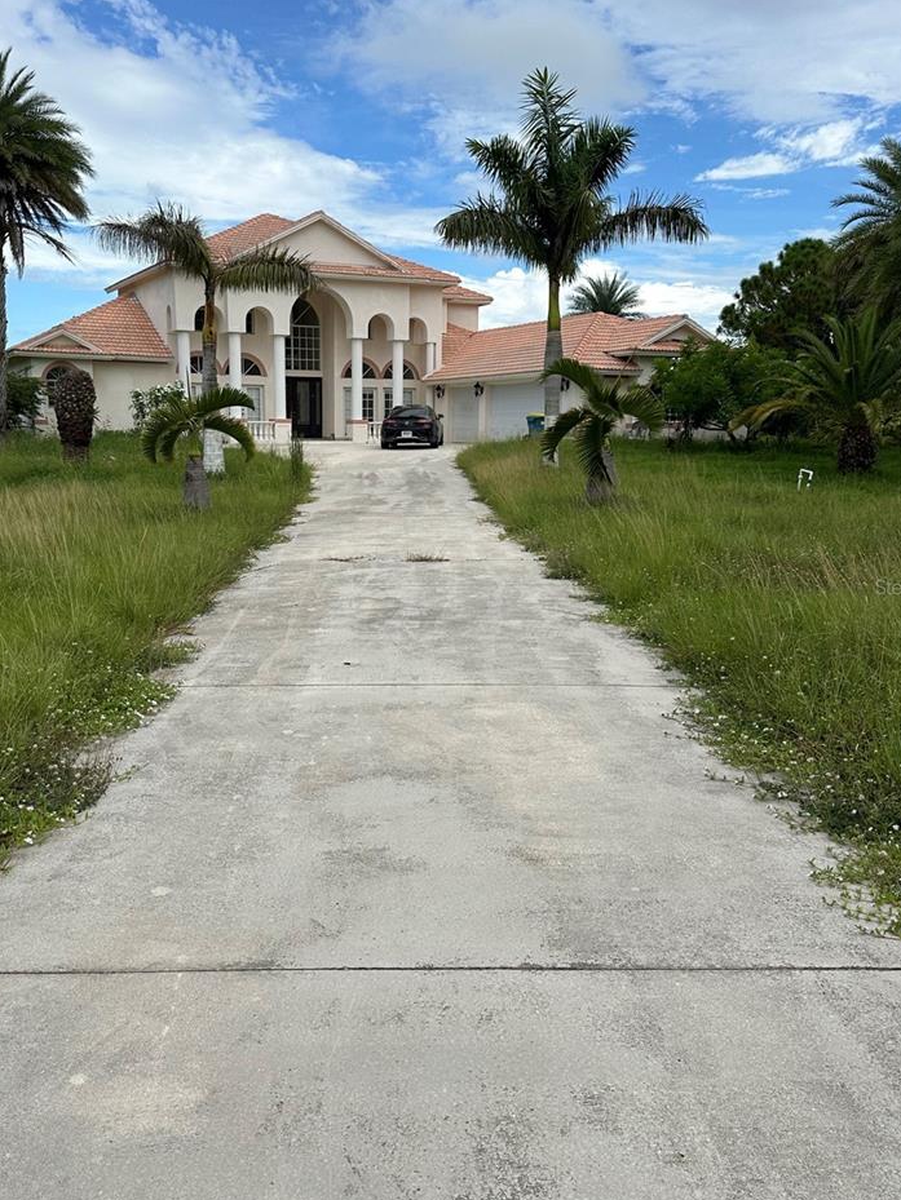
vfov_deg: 58.3
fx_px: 1076
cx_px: 385
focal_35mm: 31
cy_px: 586
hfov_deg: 45.3
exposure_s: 1/4348
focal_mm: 6.86
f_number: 1.78
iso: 80
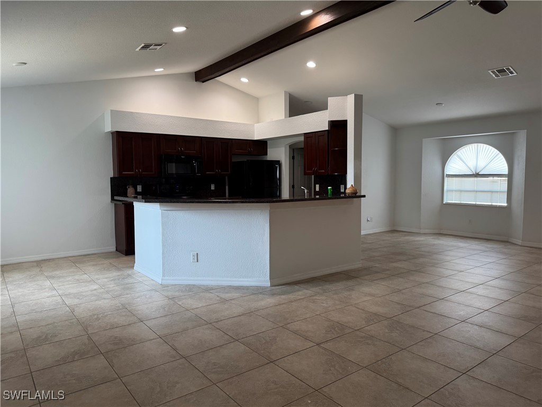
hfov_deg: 71.6
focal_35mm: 24
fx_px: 376
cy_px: 204
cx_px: 271
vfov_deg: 56.8
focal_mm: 6.76
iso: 125
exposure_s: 1/120
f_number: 1.78
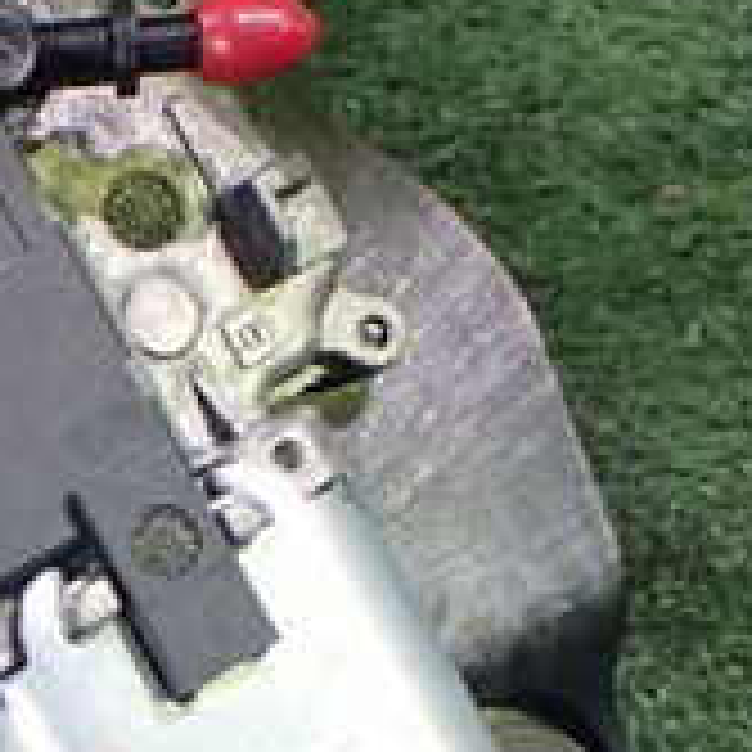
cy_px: 657
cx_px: -104
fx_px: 2335
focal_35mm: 95
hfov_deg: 17.6
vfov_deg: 18.0
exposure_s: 1/40
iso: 800
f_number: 2.3
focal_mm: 5.4
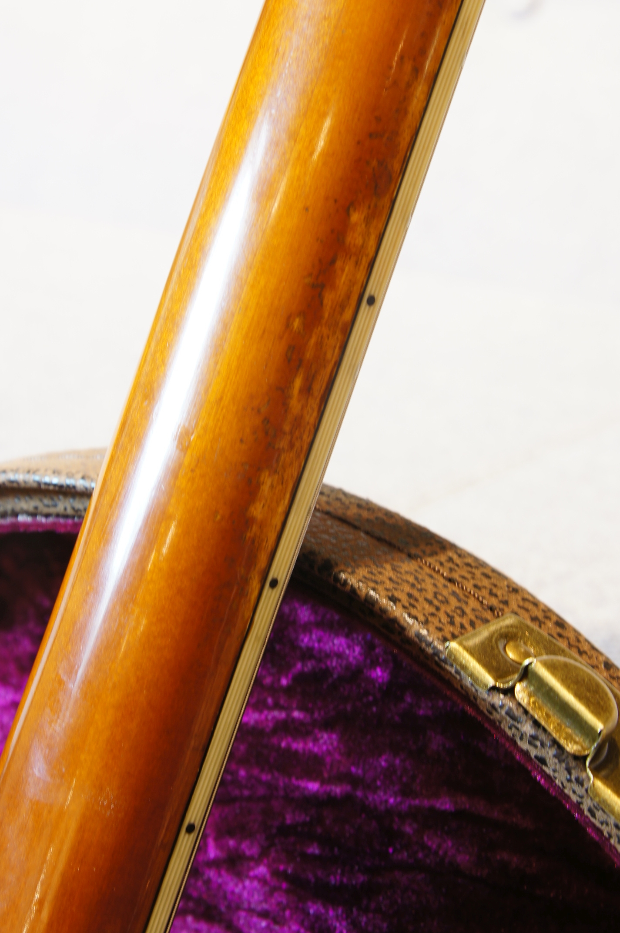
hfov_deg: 17.0
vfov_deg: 25.4
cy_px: 437
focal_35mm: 80
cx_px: 292
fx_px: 2072
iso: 100
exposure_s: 1.6
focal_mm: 50
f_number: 9
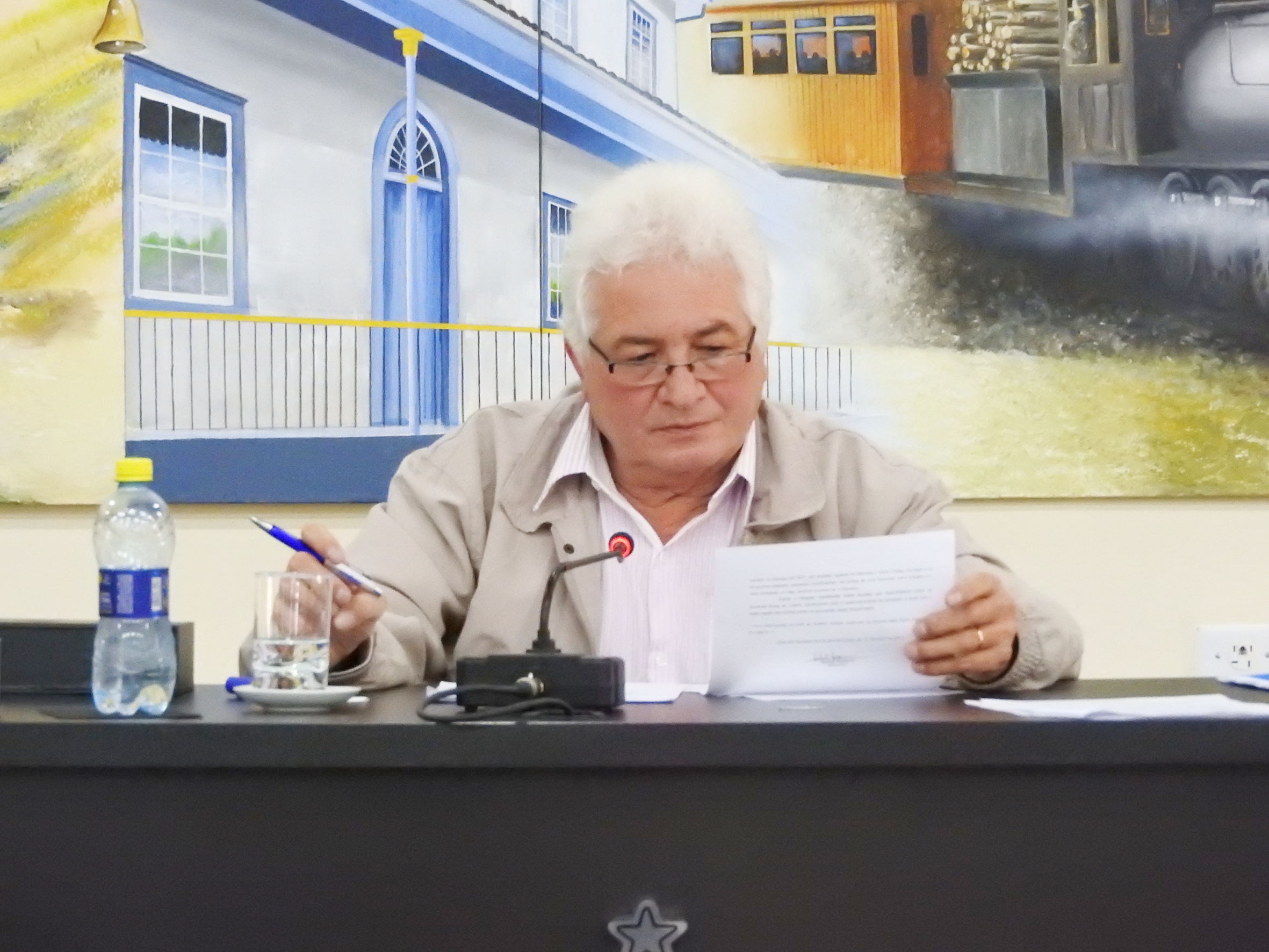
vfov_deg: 6.8
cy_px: 476
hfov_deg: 9.0
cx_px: 634
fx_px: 8066
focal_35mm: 220
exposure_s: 1/25
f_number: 5.3
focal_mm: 39.4
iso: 1600
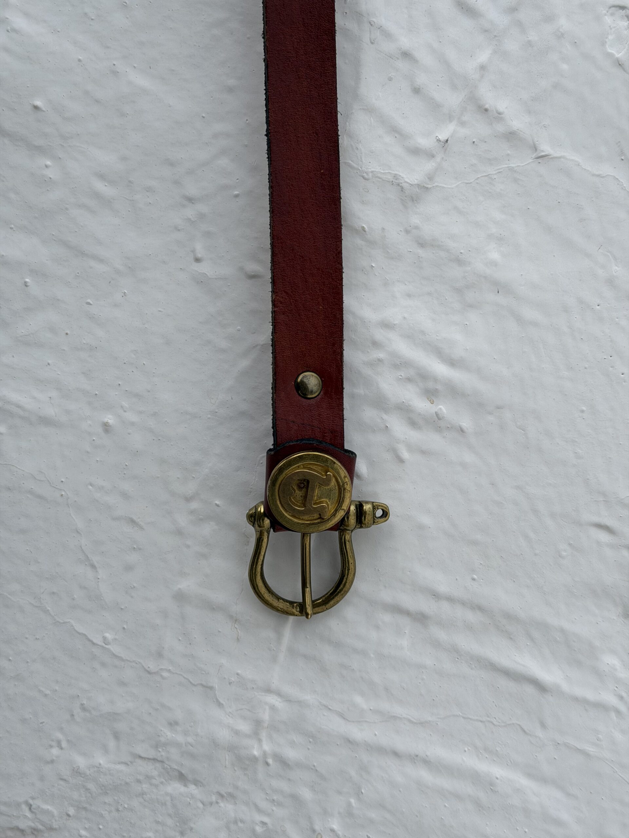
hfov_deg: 30.3
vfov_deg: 39.7
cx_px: 314
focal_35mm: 48
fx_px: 1163
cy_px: 419
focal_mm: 6.76
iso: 64
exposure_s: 1/2577
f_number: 1.78
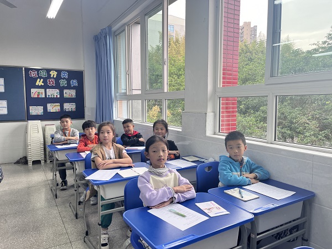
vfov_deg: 53.1
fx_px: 249
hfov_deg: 67.3
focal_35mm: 26
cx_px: 166
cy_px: 124
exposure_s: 1/122
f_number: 1.6
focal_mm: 5.1
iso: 64
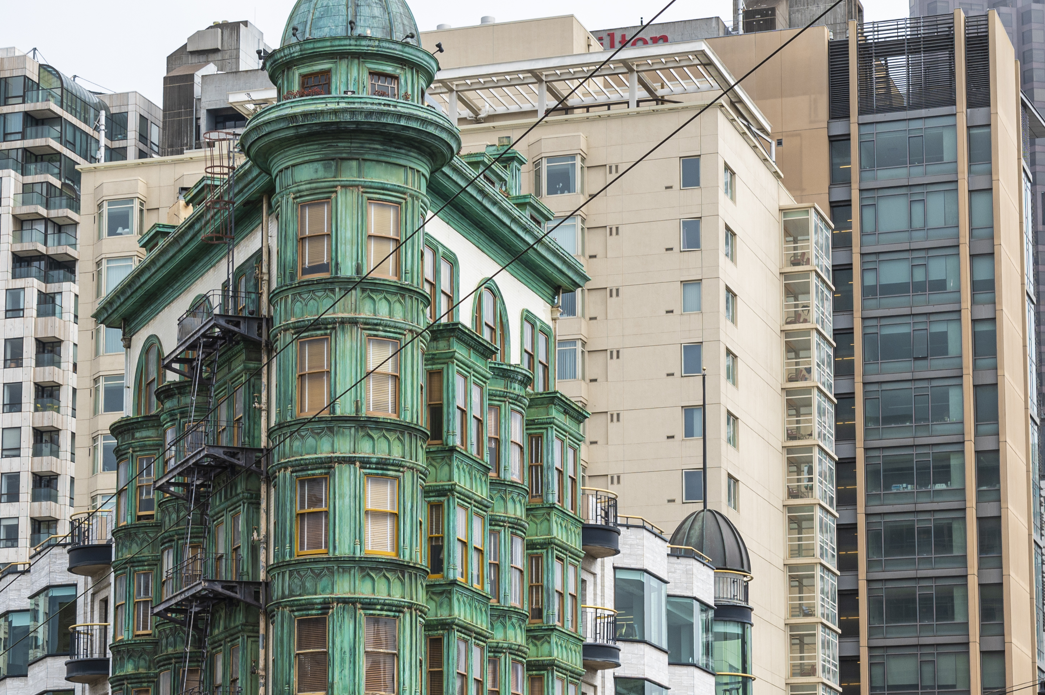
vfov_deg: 13.6
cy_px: 550
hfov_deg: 20.4
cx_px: 419
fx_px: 2901
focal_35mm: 100
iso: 200
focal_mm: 48
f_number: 8
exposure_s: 1/320
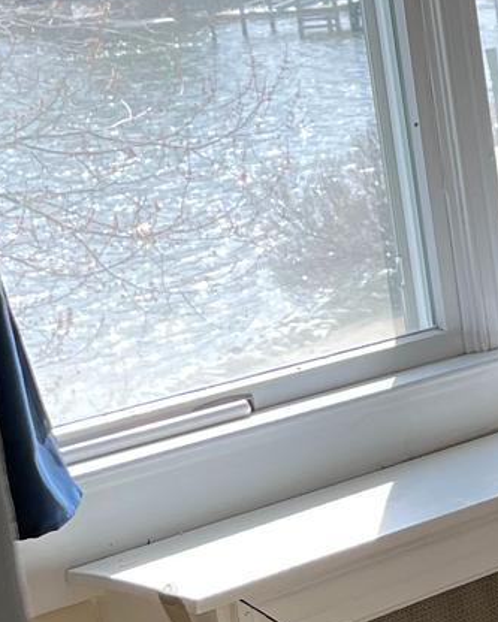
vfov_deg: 15.4
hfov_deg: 10.4
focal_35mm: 125
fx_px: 2302
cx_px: 1259
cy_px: 223
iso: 40
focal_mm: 5.1
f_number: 1.6
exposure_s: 1/229
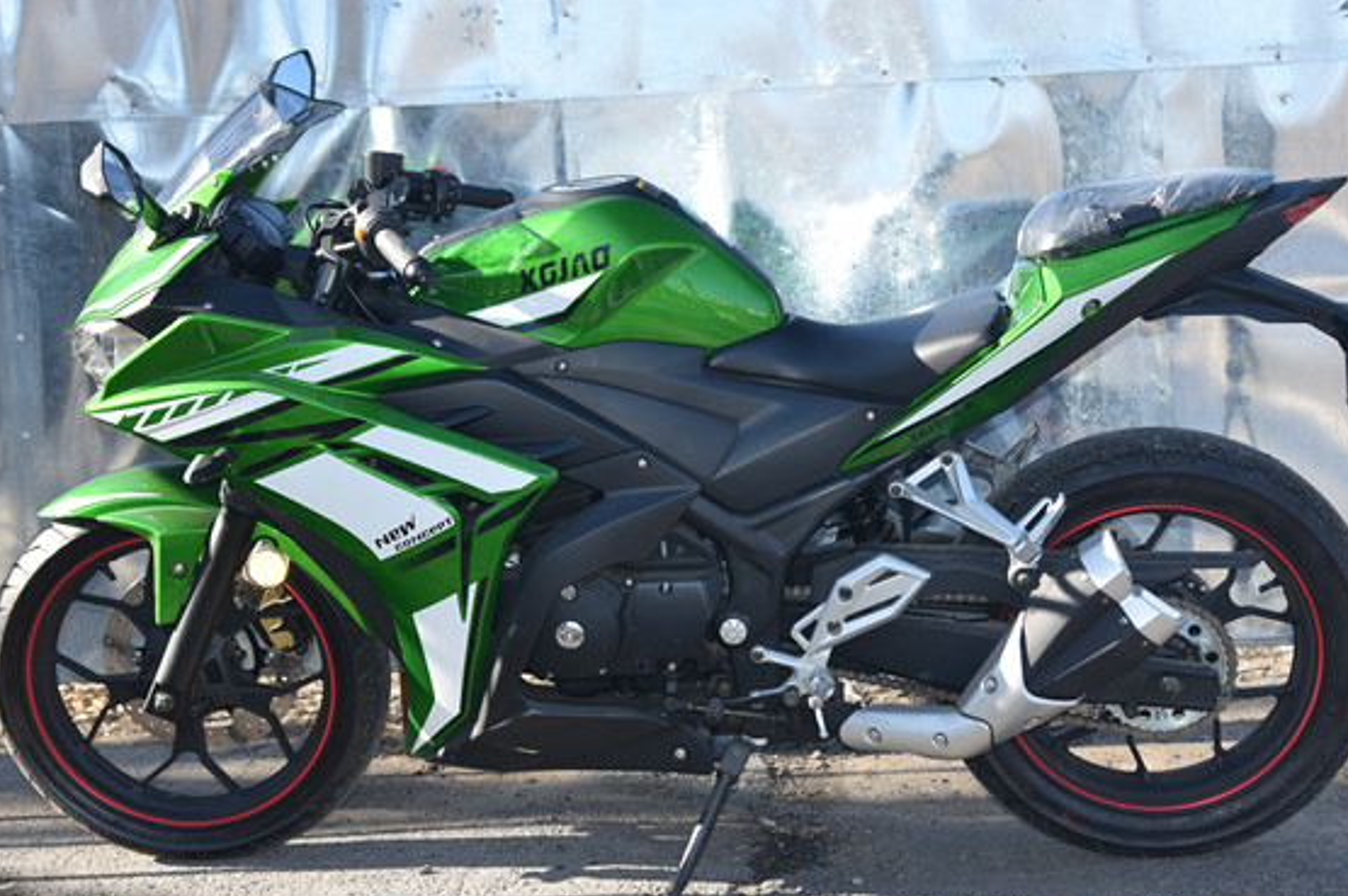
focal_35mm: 53
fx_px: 1983
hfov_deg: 37.5
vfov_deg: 25.5
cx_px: 712
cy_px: 408
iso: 100
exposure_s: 1/200
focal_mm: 28
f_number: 2.5
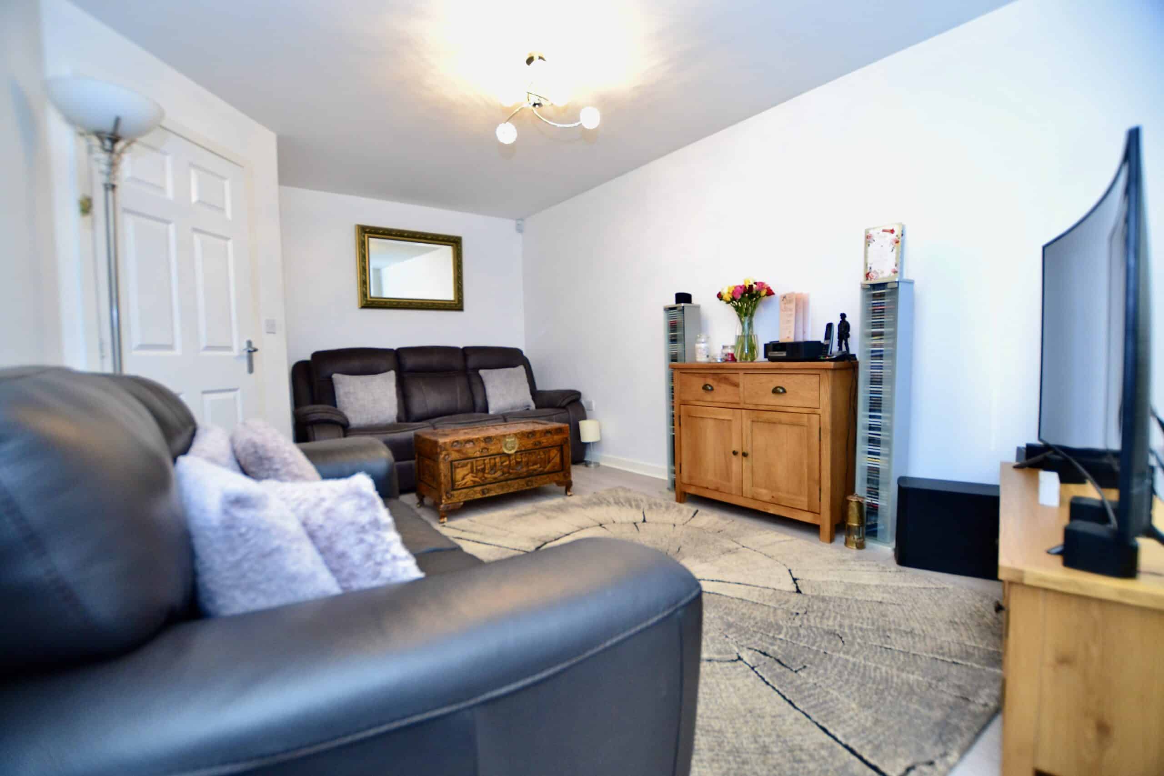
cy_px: 388
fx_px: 485
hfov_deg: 100.4
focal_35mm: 15
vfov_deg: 77.3
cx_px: 582
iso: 800
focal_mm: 10
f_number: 3.5
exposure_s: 1/50
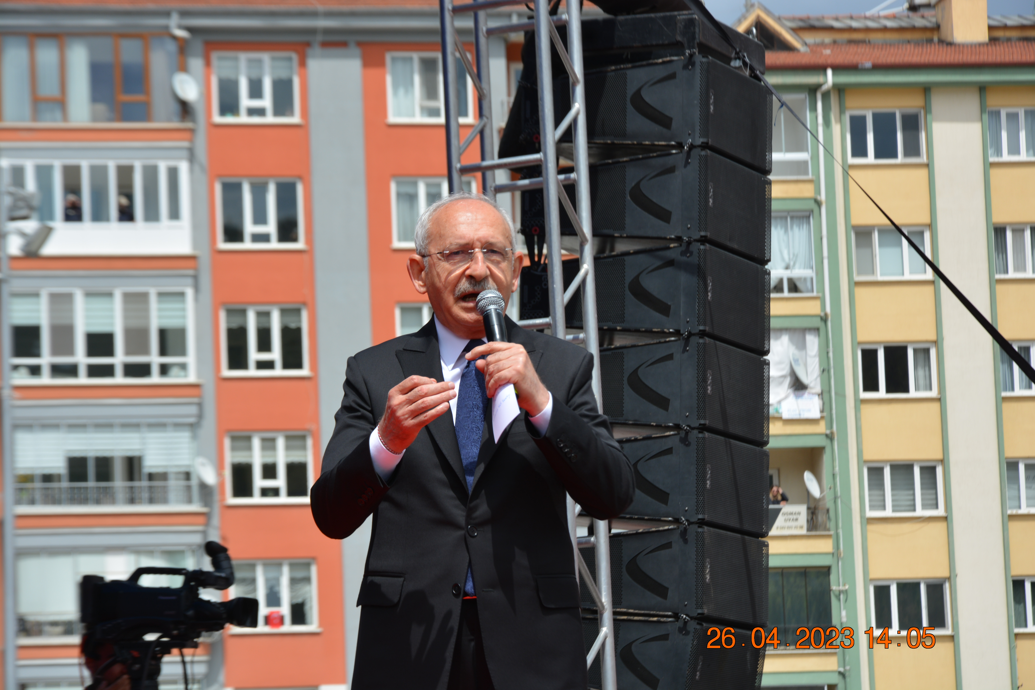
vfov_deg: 8.7
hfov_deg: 13.0
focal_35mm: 158
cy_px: 345
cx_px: 518
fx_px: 4528
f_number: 8
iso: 100
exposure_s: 1/250
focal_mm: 105
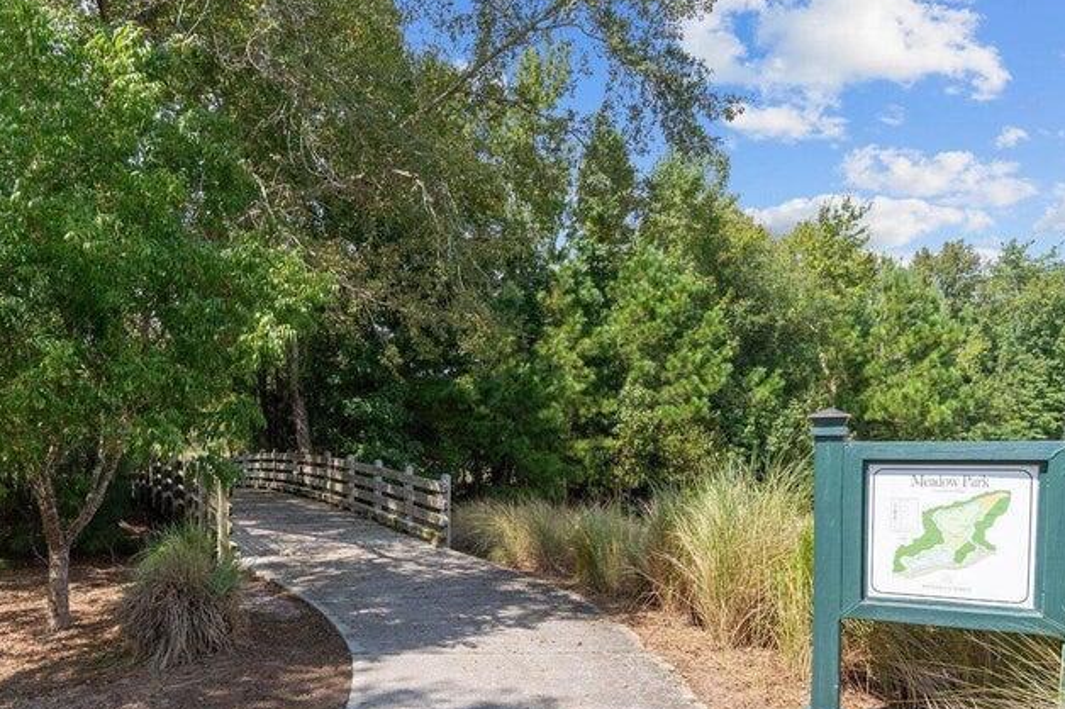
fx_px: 769
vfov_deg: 48.4
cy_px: 488
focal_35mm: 26
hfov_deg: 68.7
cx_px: 421
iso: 125
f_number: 5
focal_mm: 17
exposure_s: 1/1000
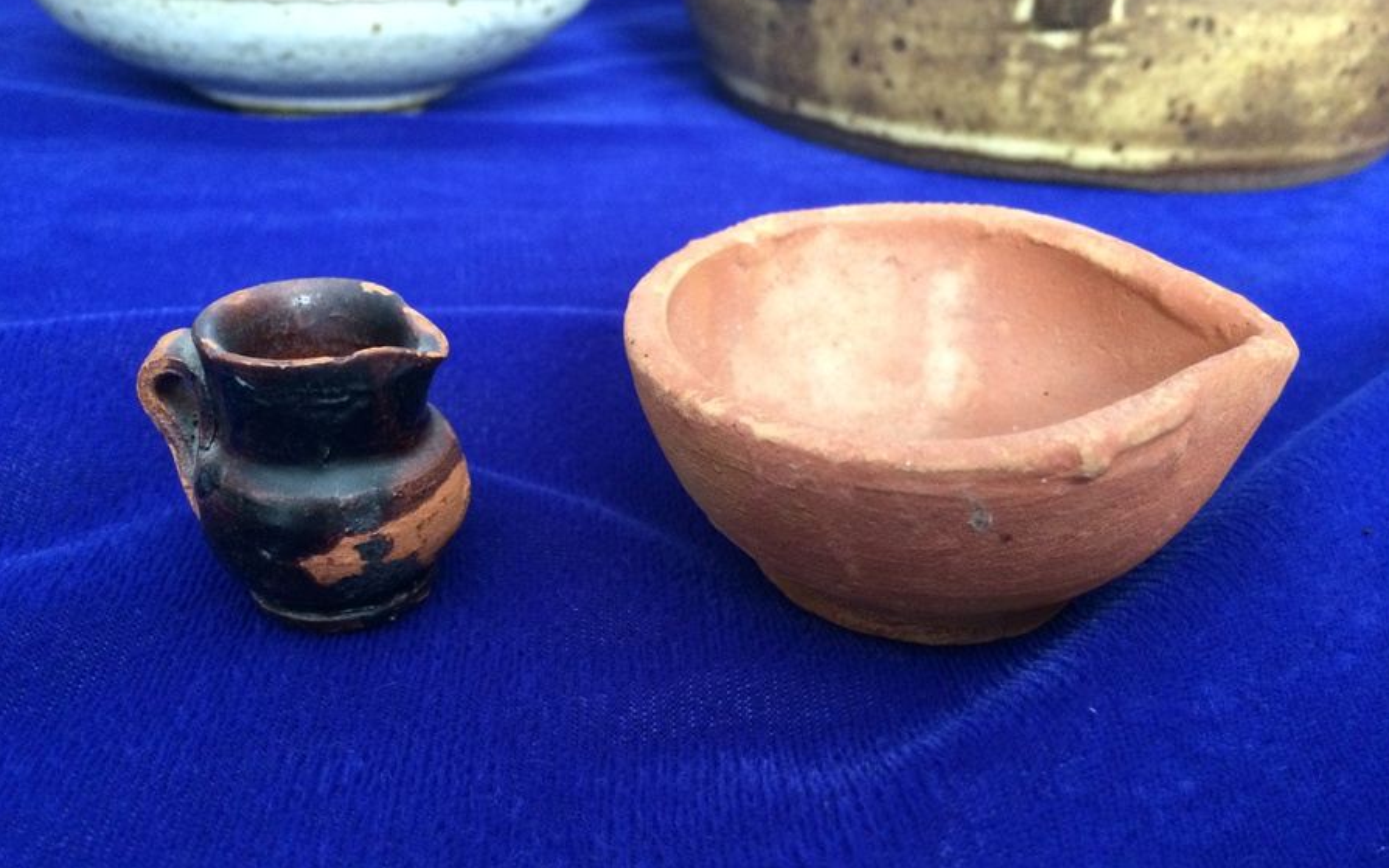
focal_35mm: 32
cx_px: 693
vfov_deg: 39.4
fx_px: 1212
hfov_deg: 59.6
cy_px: 474
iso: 320
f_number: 2.2
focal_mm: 4.12
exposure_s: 1/20
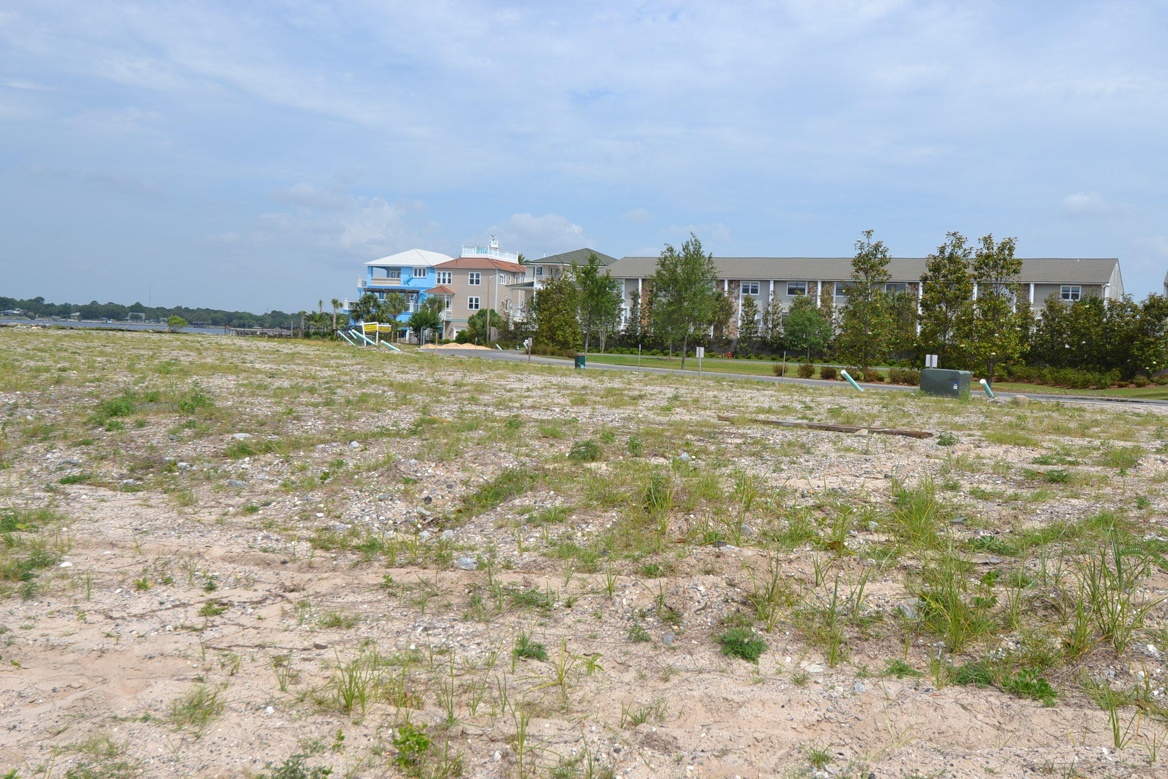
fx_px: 1168
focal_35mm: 36
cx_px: 584
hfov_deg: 53.1
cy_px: 390
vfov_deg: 36.9
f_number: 9
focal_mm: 24
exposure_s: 1/320
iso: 100
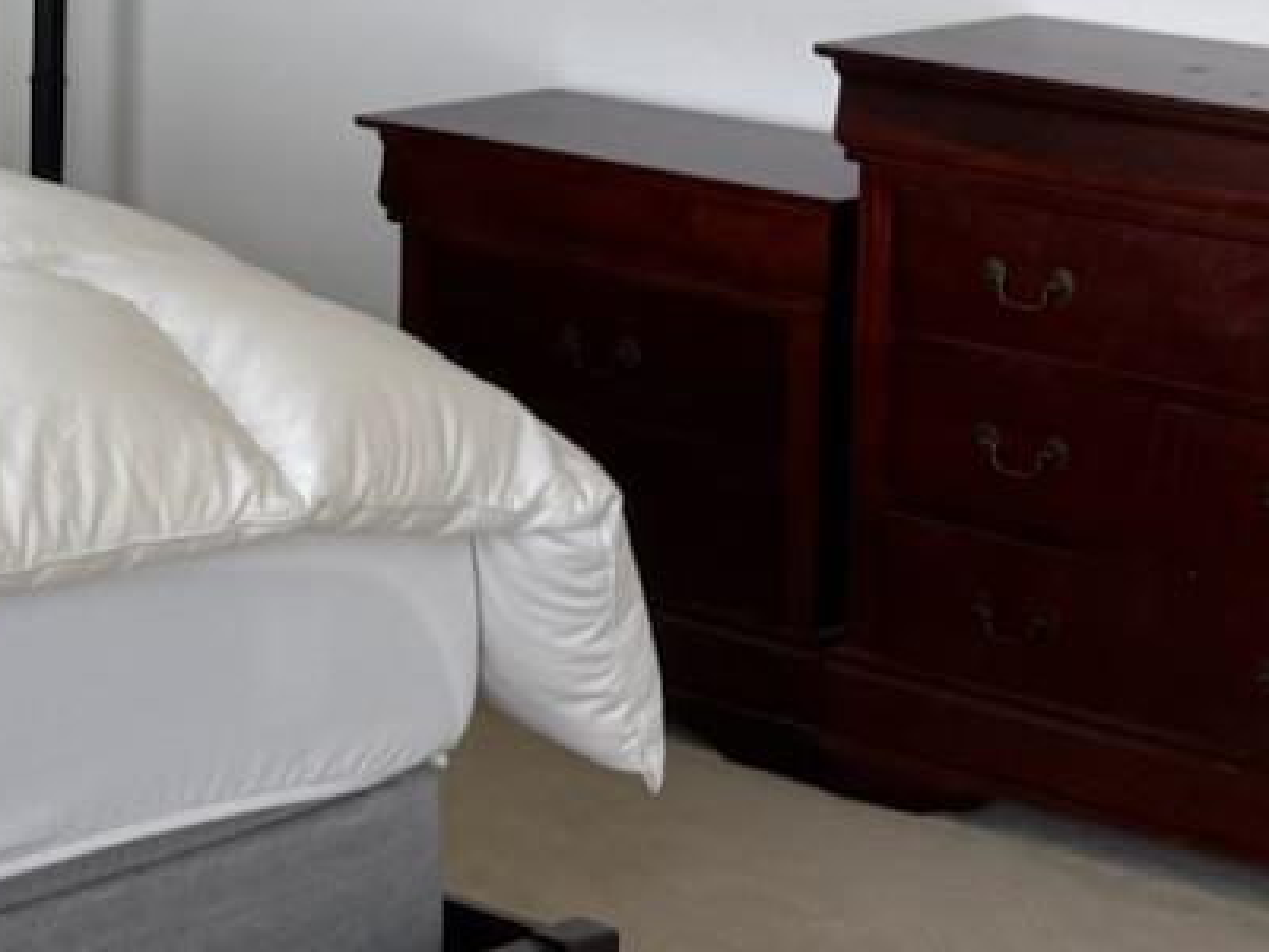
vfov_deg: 11.6
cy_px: -470
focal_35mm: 123
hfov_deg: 14.7
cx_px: -755
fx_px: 4509
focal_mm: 6.76
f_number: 1.78
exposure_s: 1/120
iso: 64
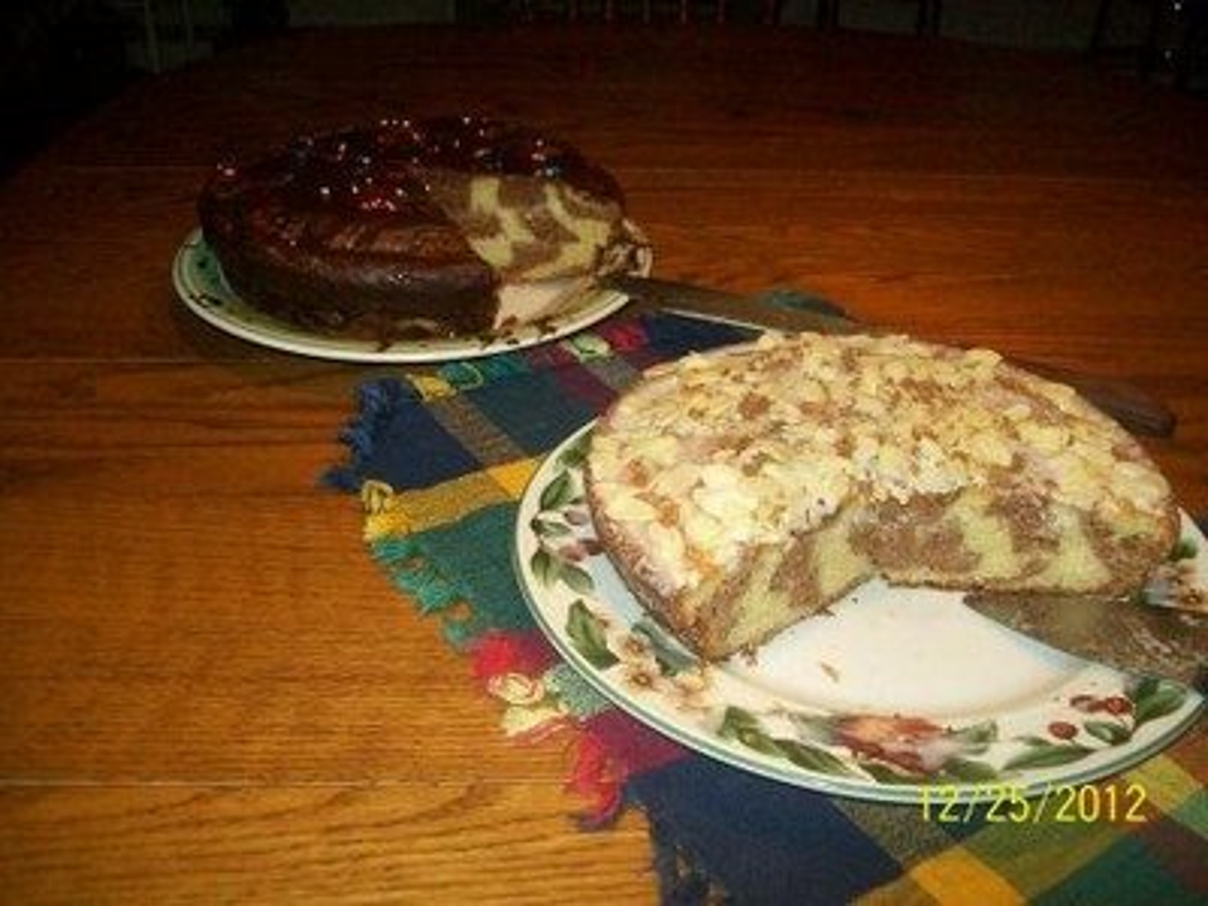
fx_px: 1256
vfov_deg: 39.7
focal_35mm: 36
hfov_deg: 51.4
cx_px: 604
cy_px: 453
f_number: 2.7
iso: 160
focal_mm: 6
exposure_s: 1/60
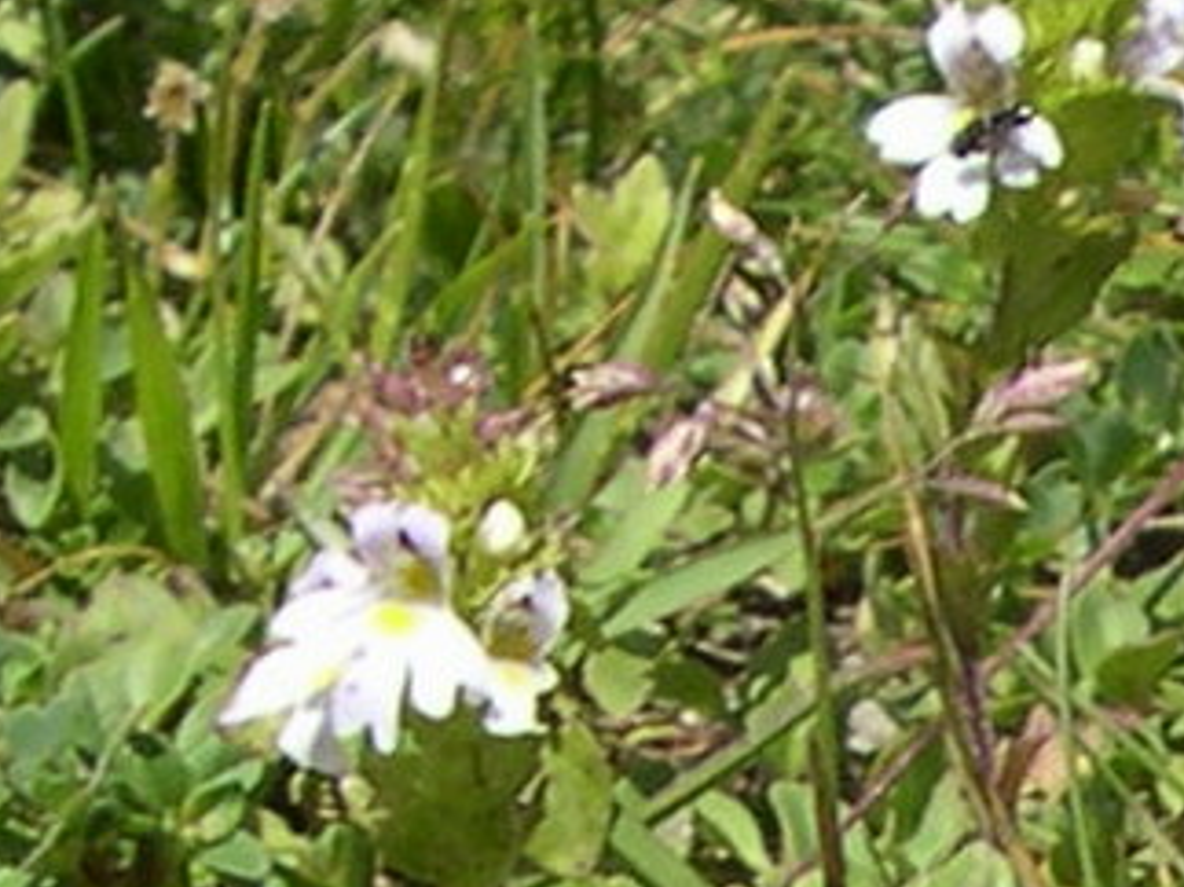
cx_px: 1943
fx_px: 5231
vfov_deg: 9.4
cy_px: 1417
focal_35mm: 153
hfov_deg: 12.1
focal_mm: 8
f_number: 7.6
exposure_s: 1/178
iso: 100
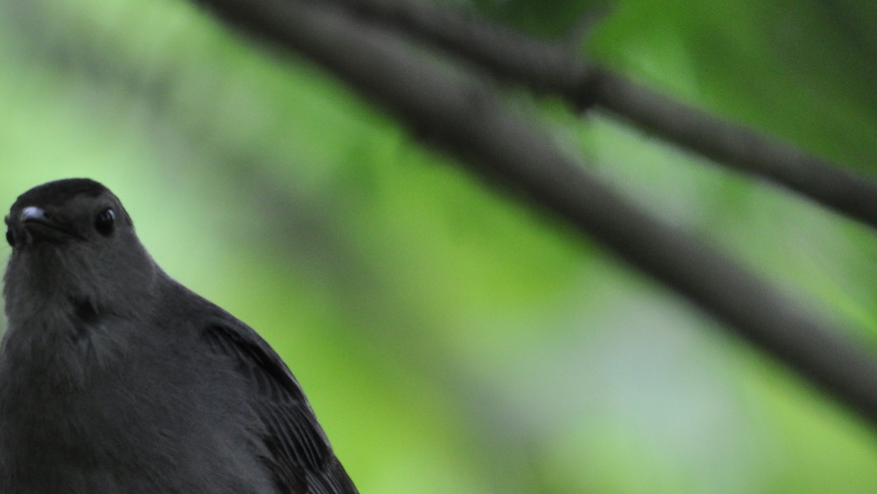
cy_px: 400
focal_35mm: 1612
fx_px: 37491
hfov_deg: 1.3
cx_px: 114
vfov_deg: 0.8
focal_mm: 450
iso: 450
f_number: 5.6
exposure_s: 1/100
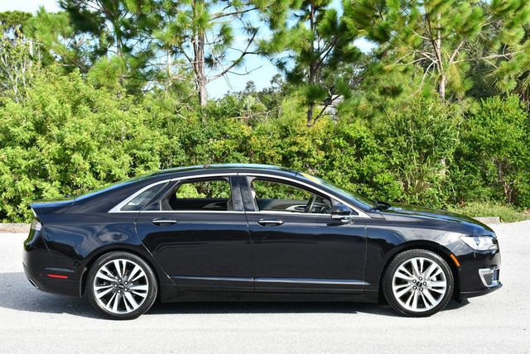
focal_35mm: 58
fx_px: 855
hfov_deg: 34.5
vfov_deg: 23.4
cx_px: 265
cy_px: 177
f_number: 8
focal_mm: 29
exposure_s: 1/250
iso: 200
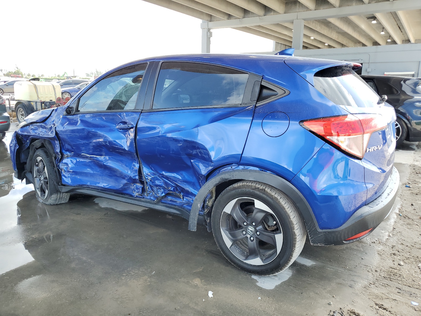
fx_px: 316
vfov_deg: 53.1
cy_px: 158
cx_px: 210
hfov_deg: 67.3
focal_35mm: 26
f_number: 1.5
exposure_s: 1/455
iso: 50
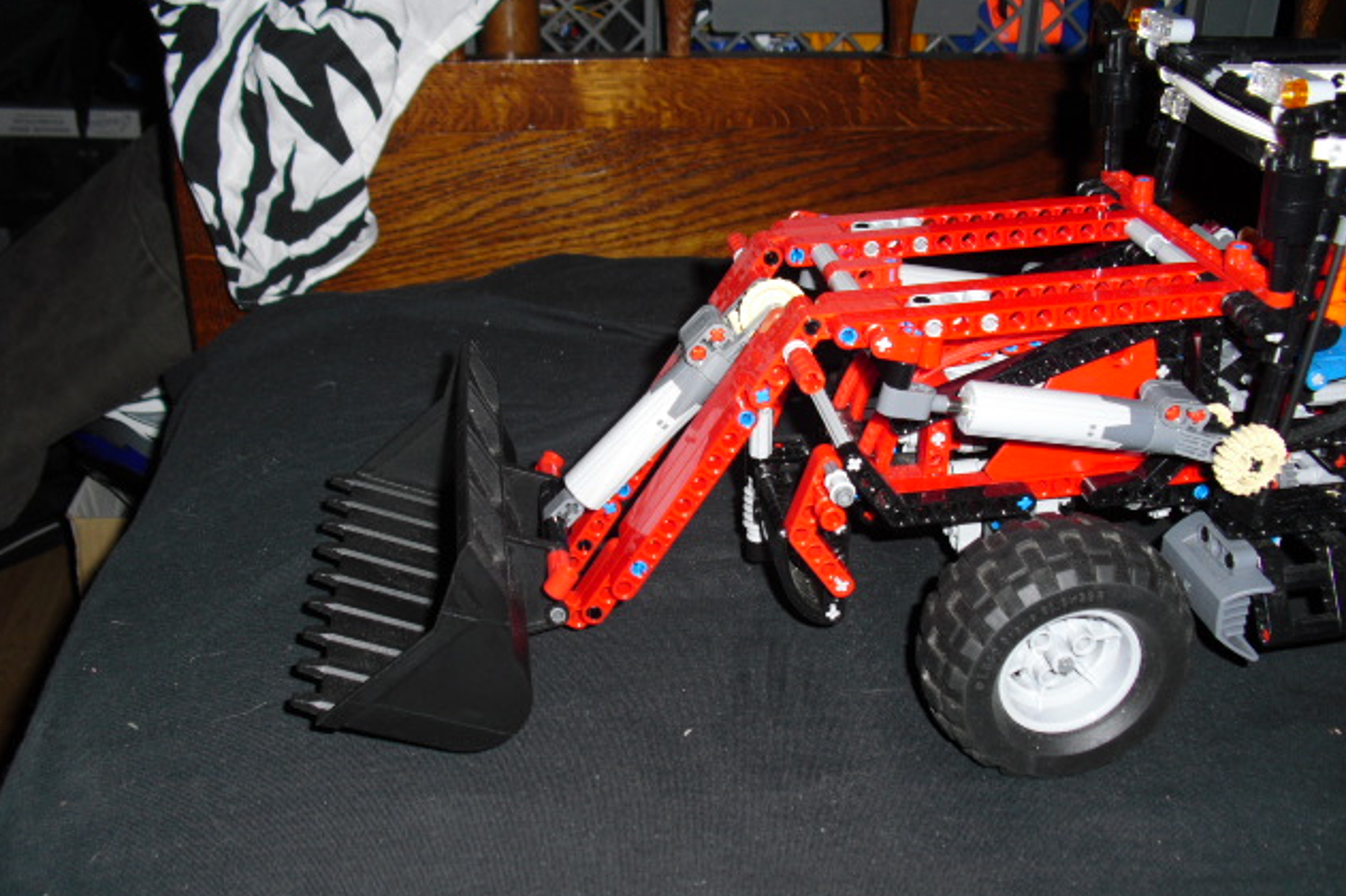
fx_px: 1420
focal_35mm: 38
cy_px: 465
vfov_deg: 35.0
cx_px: 672
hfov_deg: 50.7
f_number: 3.1
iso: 100
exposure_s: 1/60
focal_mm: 6.3
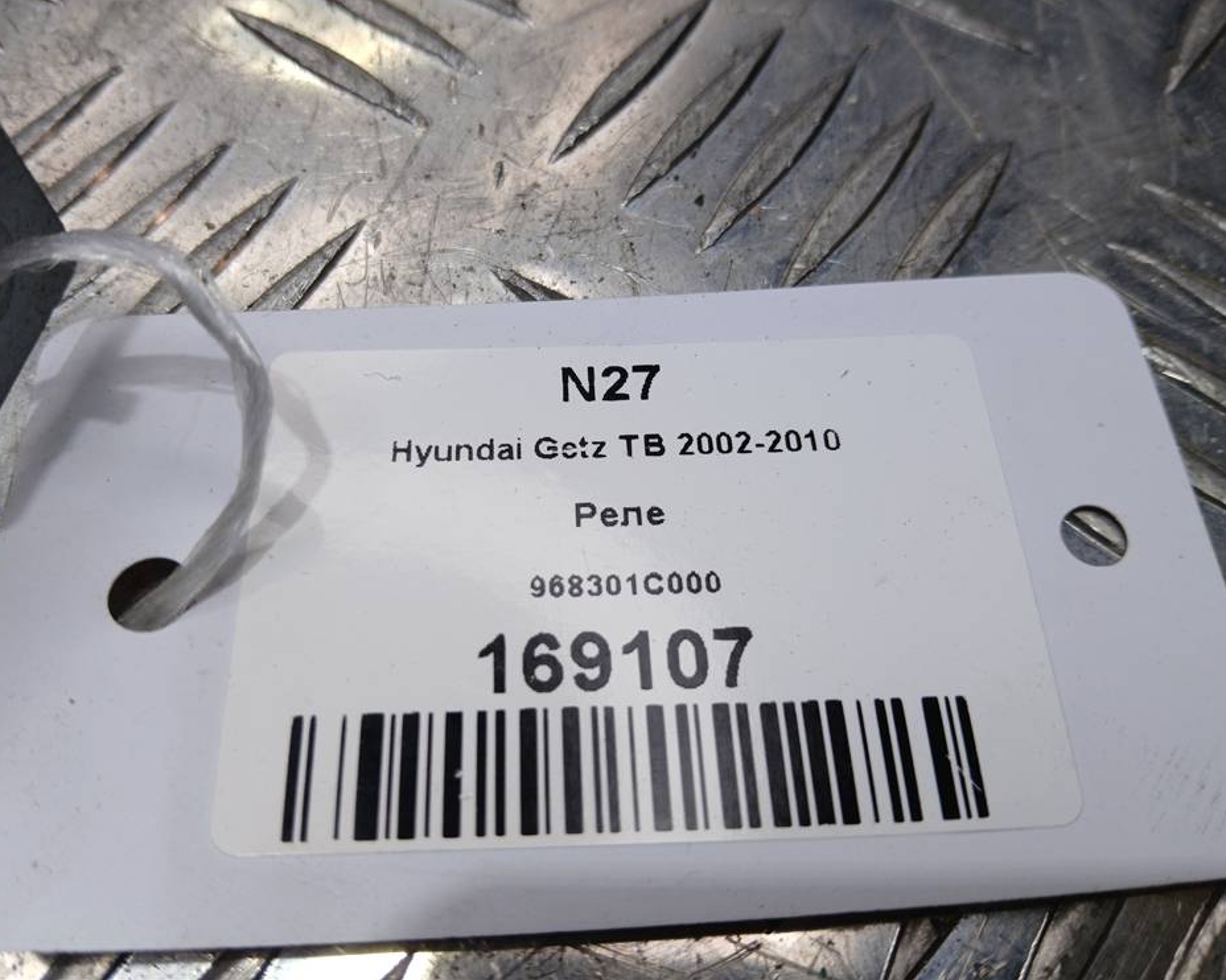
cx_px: 579
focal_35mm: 28
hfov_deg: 62.2
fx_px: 1016
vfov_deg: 51.5
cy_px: 474
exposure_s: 1/100
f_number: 1.8
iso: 20
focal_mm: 3.98
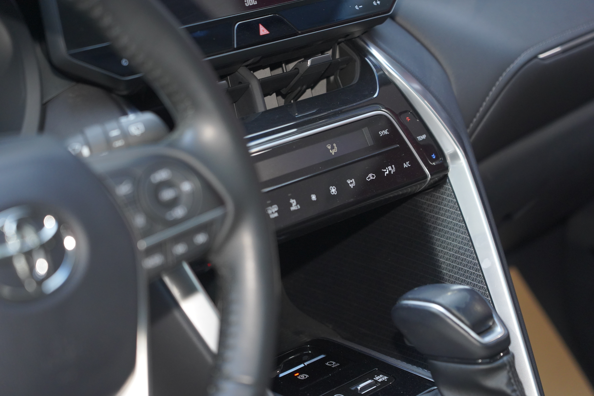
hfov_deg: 20.6
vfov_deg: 13.8
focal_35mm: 99
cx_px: 297
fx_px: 1633
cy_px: 198
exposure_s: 1/125
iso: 4000
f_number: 4.5
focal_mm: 99
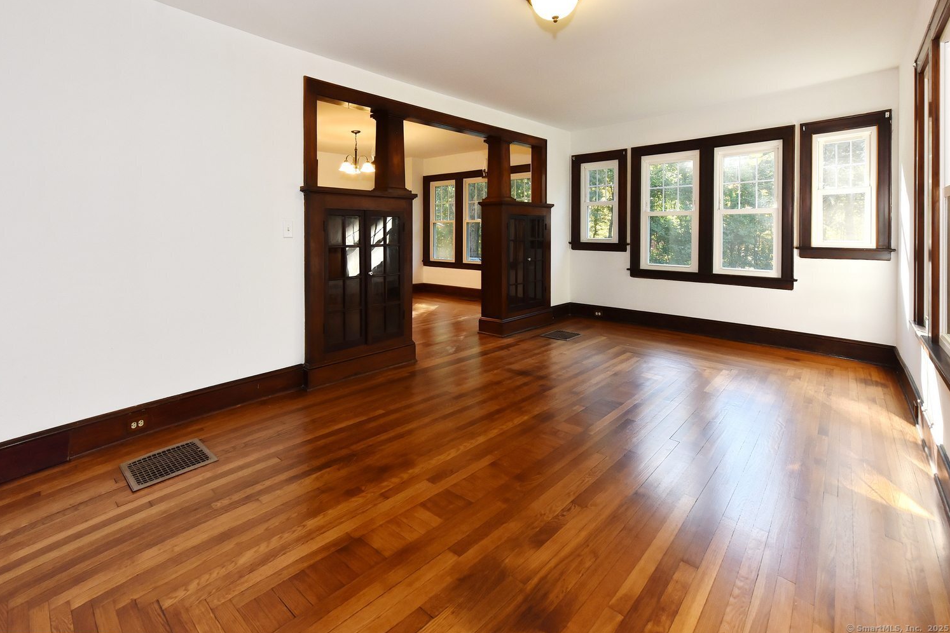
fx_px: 396
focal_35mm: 15
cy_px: 297
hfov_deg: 100.3
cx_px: 444
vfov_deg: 77.2
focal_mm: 14
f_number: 7.1
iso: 800
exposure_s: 1/125
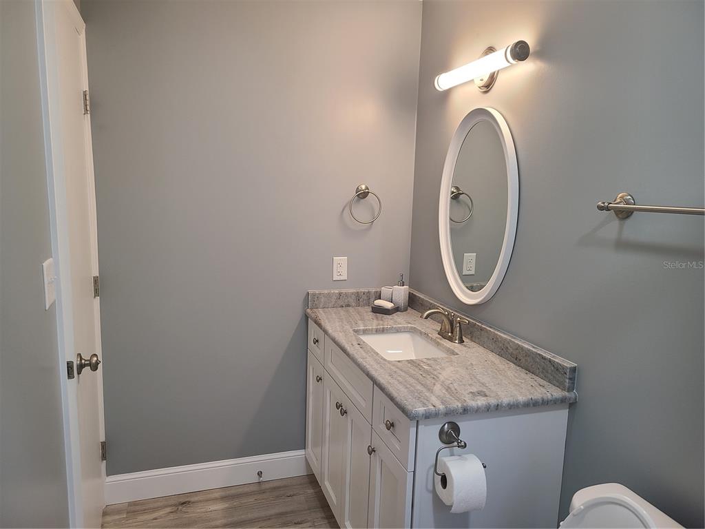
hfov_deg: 67.3
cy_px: 264
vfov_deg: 53.1
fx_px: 530
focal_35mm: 26
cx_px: 352
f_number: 1.8
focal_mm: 5.4
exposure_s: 1/60
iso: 80
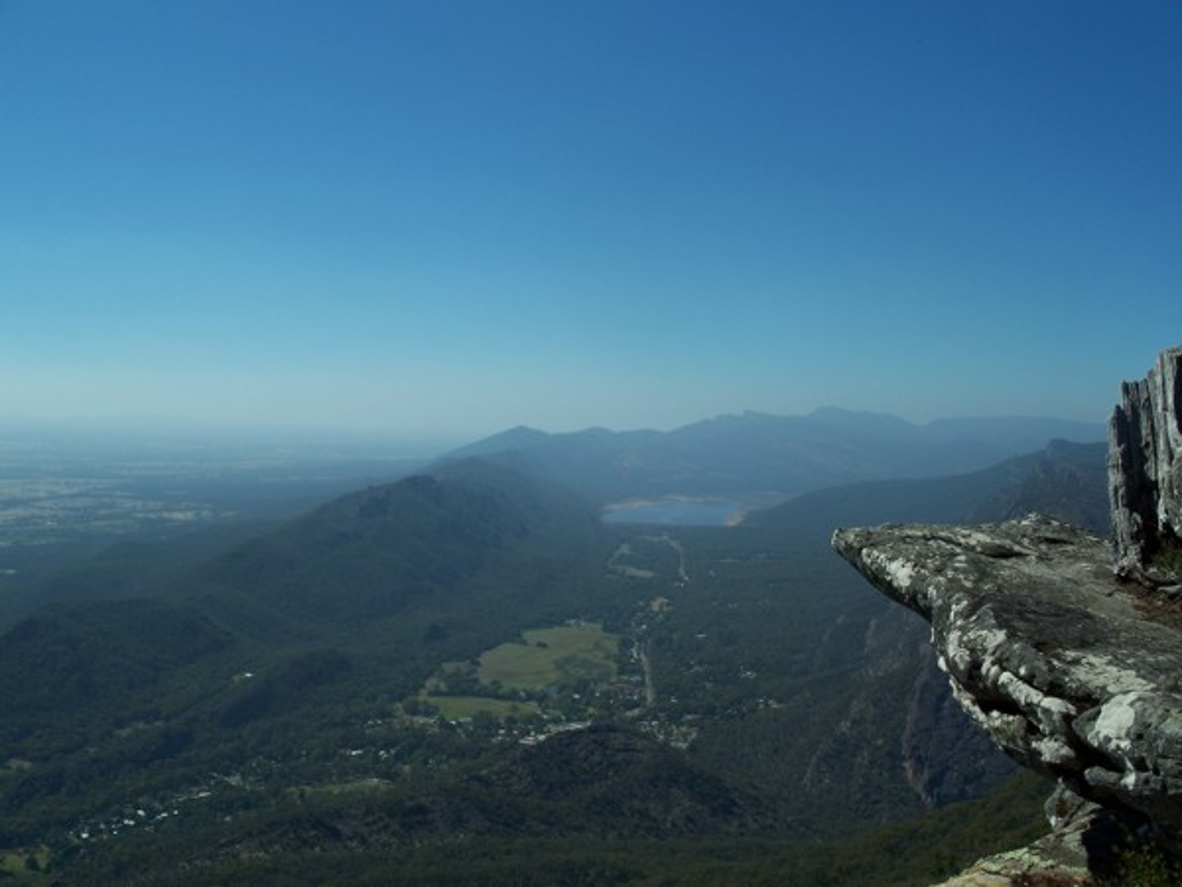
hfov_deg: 50.1
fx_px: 1263
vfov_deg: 38.7
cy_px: 444
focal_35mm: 37
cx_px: 591
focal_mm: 7.8
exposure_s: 1/500
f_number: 5.6
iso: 64
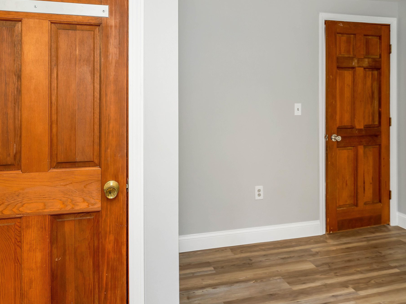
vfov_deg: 57.7
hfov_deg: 73.7
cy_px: 105
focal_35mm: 23
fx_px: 270
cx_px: 179
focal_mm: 14
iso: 400
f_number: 8
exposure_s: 1/8
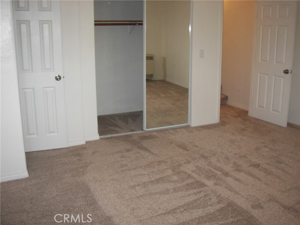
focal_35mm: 36
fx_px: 312
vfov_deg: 39.7
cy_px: 112
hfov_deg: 51.4
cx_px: 150
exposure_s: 1/30
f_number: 2.8
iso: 100
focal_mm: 6
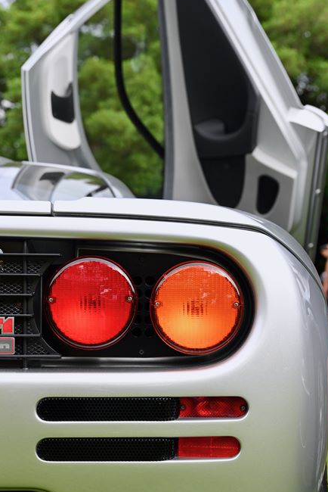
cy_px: 303
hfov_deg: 18.4
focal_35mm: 74
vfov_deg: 27.3
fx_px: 1010
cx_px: 99
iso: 250
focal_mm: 47
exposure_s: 1/800
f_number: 5
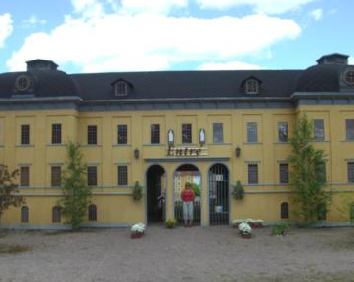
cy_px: 141
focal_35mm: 41
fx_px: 429
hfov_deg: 44.8
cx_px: 182
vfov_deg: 36.4
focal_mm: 6.2
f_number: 4.3
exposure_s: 1/250
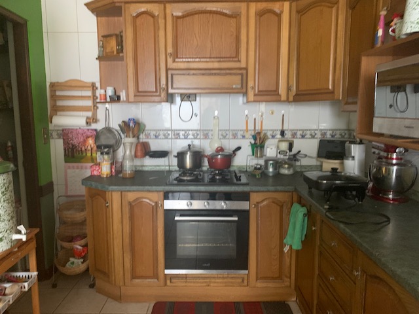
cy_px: 157
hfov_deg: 67.3
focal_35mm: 26
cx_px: 210
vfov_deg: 53.1
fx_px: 315
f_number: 1.8
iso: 400
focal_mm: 4.25
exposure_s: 1/35
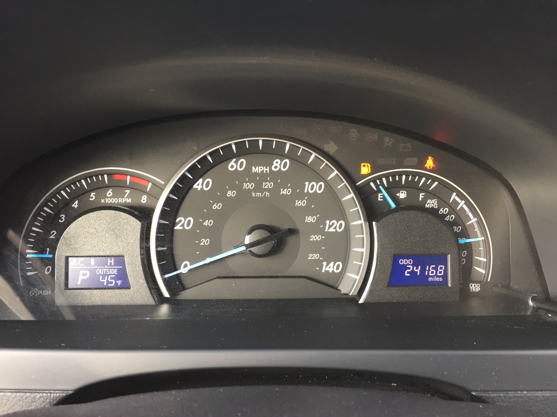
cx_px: 278
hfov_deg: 61.7
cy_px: 208
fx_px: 467
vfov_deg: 48.2
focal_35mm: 29
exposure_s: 1/30
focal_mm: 4.15
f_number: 2.2
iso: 64
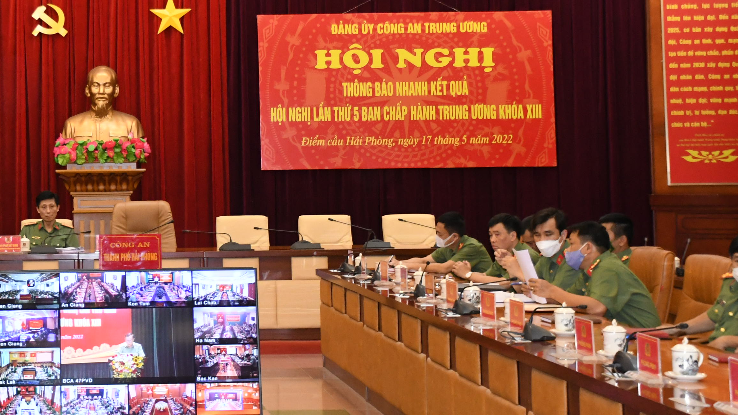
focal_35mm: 77
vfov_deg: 15.7
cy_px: 125
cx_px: 124
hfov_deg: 26.9
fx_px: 1506
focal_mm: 27
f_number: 4
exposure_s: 1/200
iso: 2500
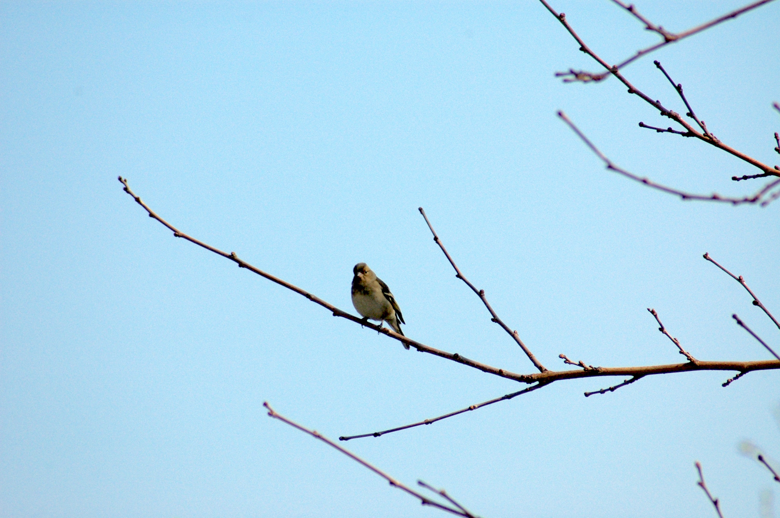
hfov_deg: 4.6
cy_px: 259
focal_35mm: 450
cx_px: 390
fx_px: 9741
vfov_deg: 3.0
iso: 500
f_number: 6.3
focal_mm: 300
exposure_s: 1/2500
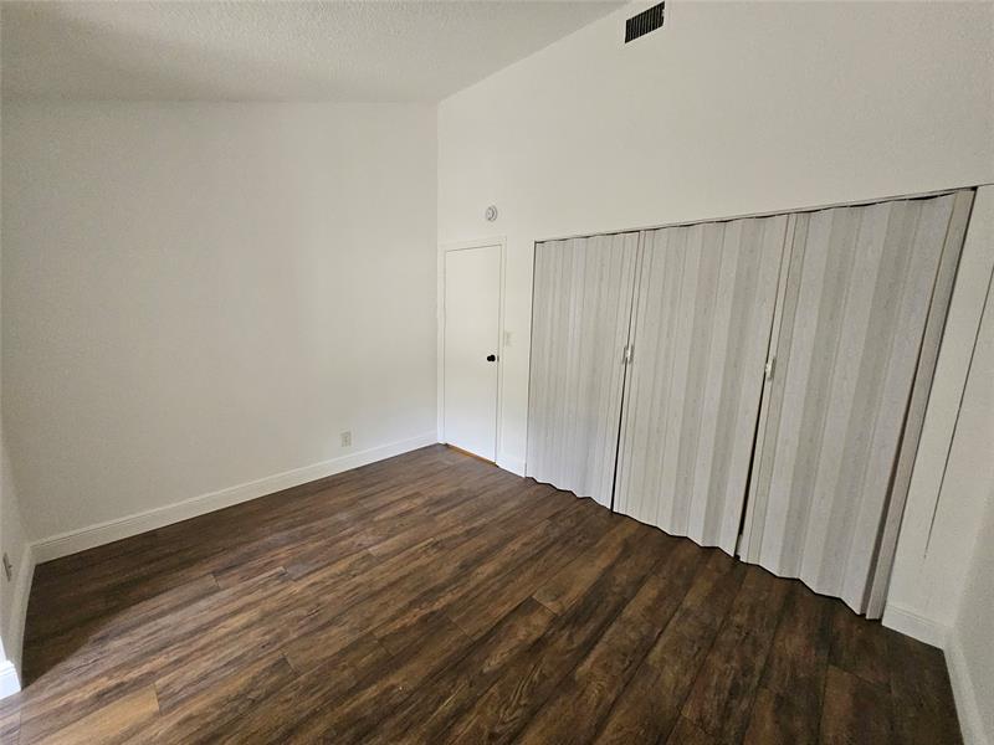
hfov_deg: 106.2
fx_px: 373
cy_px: 372
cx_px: 497
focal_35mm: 13
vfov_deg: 89.9
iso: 400
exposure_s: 1/60
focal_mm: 1.74
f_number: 2.2
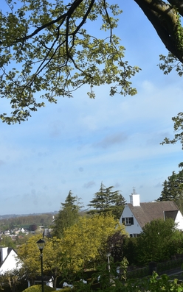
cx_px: 174
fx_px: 479
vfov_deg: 34.0
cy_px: 146
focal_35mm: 60
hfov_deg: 21.0
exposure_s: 1/125
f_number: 11
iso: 125
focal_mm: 26
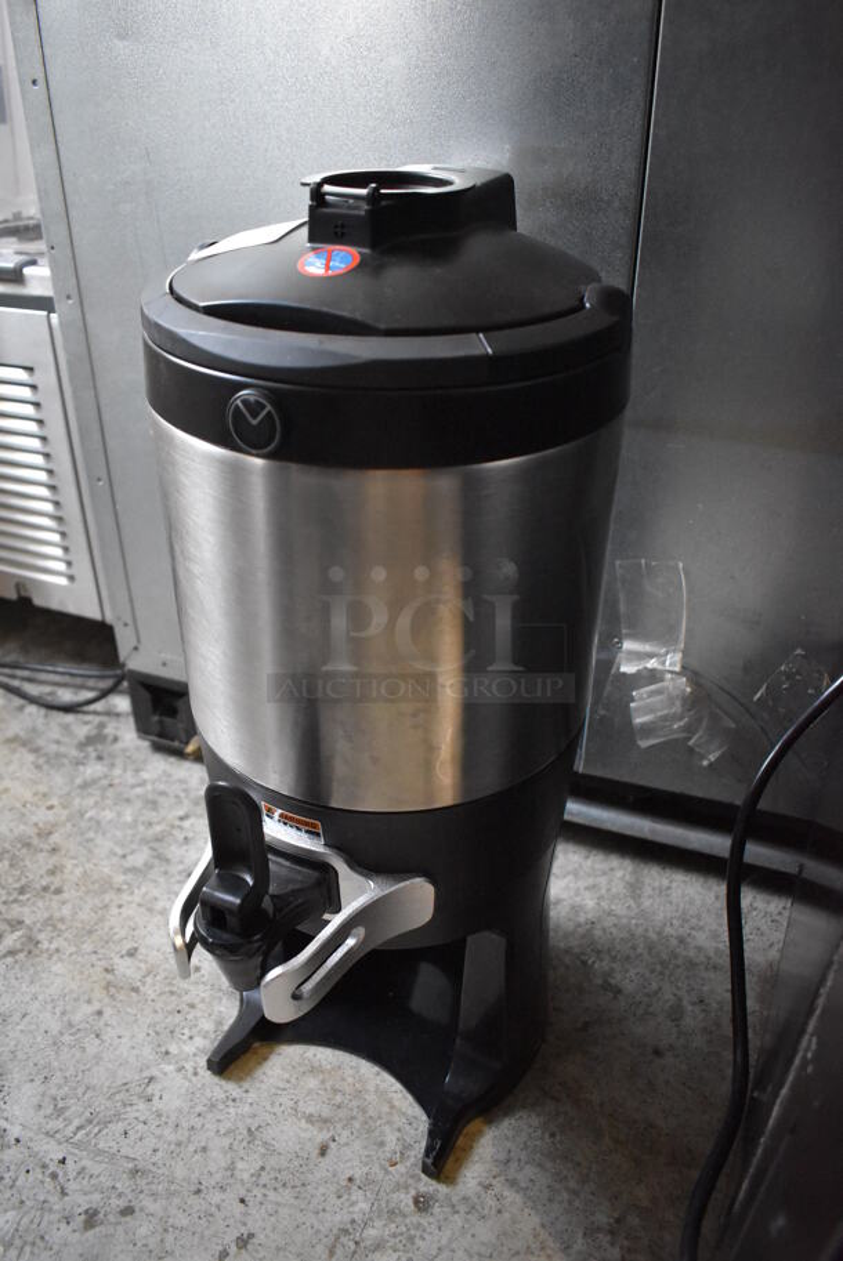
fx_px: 947
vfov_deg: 67.3
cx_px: 422
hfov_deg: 48.0
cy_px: 630
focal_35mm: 27
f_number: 3.5
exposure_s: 1/125
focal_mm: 18
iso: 5000
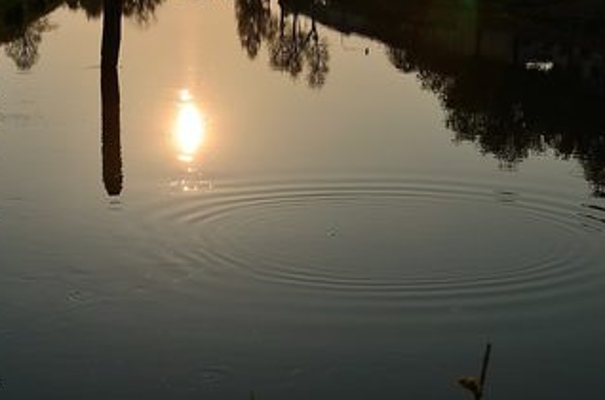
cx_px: 333
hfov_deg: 29.7
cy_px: 52
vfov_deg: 19.6
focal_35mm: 68
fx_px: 1139
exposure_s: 1/1250
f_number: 6.3
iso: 100
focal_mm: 24
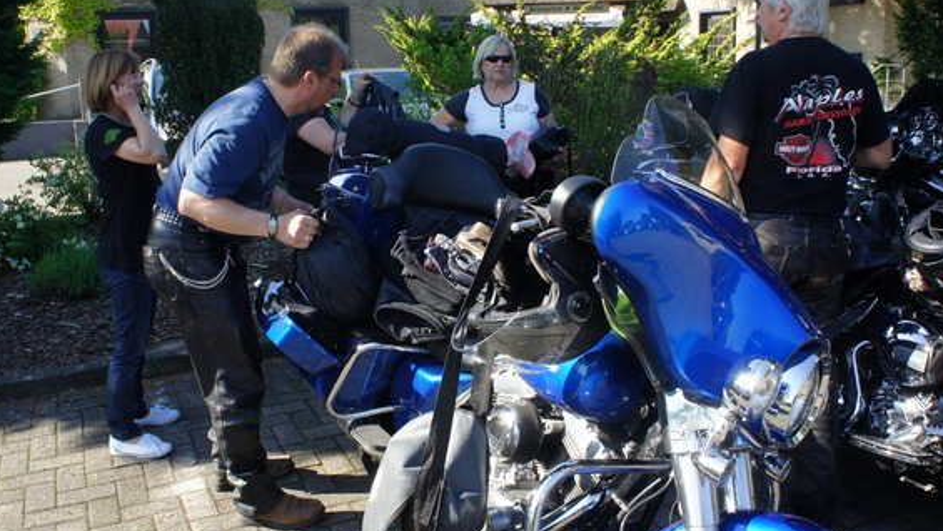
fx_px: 800
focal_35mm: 32
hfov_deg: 61.0
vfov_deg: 36.6
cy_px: 229
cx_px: 471
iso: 640
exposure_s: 1/160
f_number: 11
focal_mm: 18
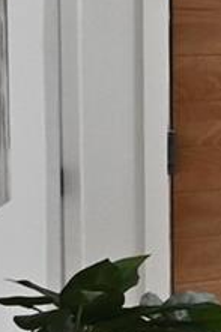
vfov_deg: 15.6
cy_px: 45
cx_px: 1482
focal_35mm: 130
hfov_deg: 4.6
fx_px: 1199
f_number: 10
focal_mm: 14
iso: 400
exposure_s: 1/13
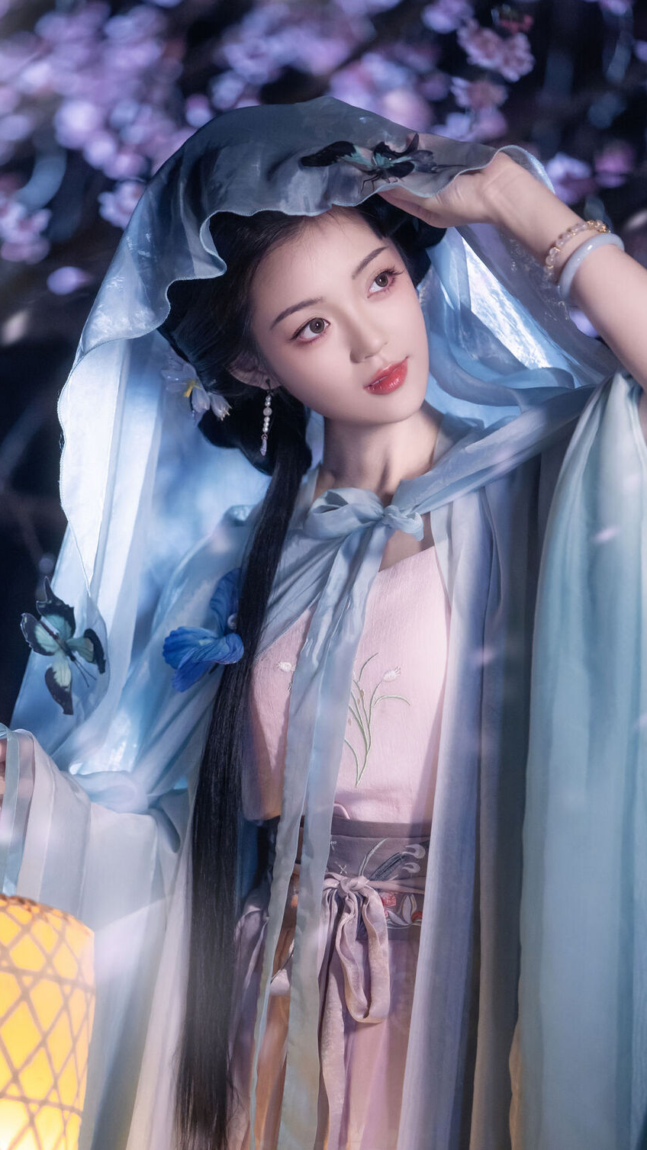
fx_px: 5339
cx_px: 252
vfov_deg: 12.3
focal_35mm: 175
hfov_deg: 6.9
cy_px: 551
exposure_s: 1/200
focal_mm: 160
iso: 3200
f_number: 2.8
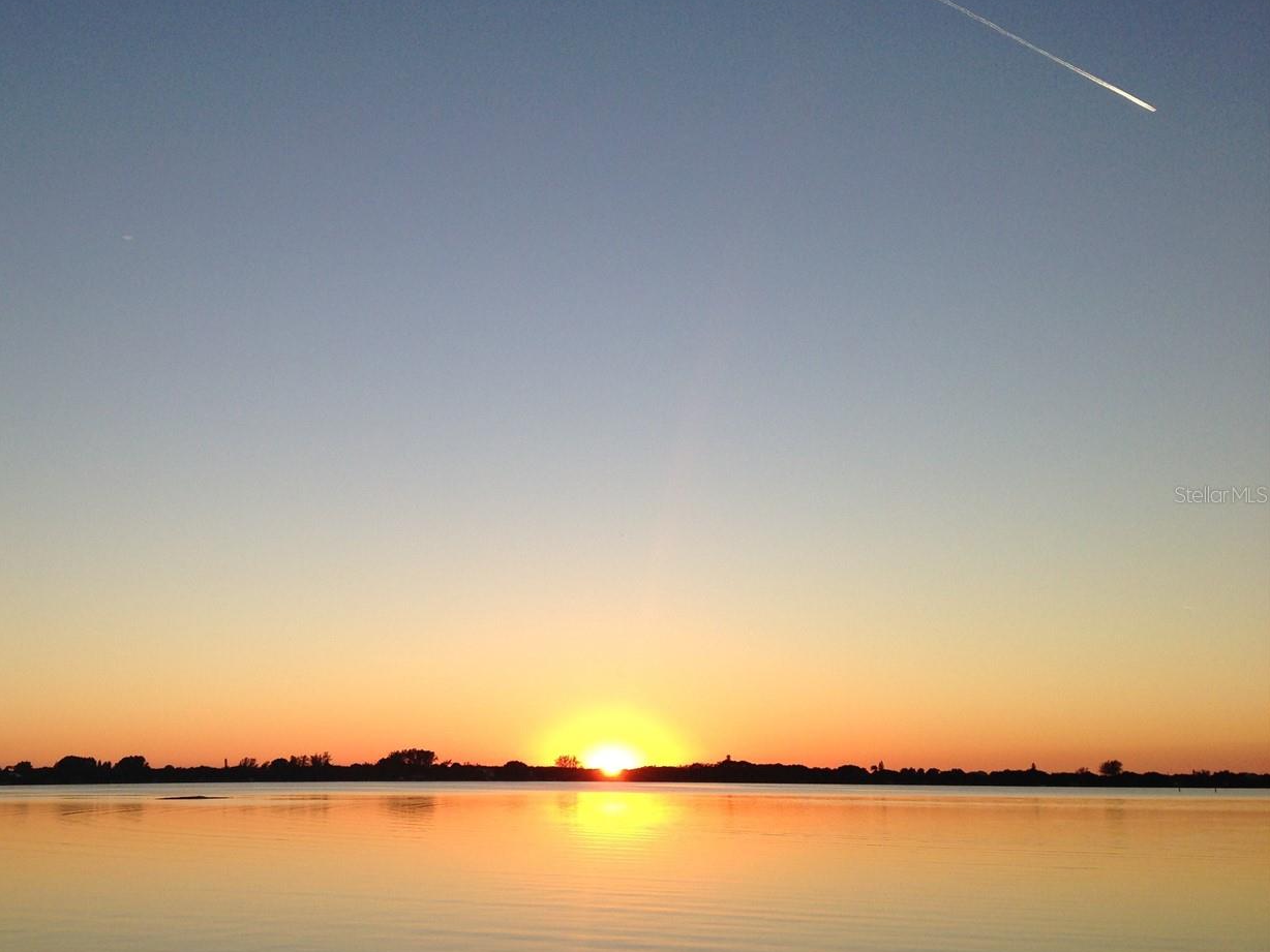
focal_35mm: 43
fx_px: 1578
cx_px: 445
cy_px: 494
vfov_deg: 33.6
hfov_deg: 43.4
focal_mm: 4.12
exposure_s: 1/645
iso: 50
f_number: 2.4
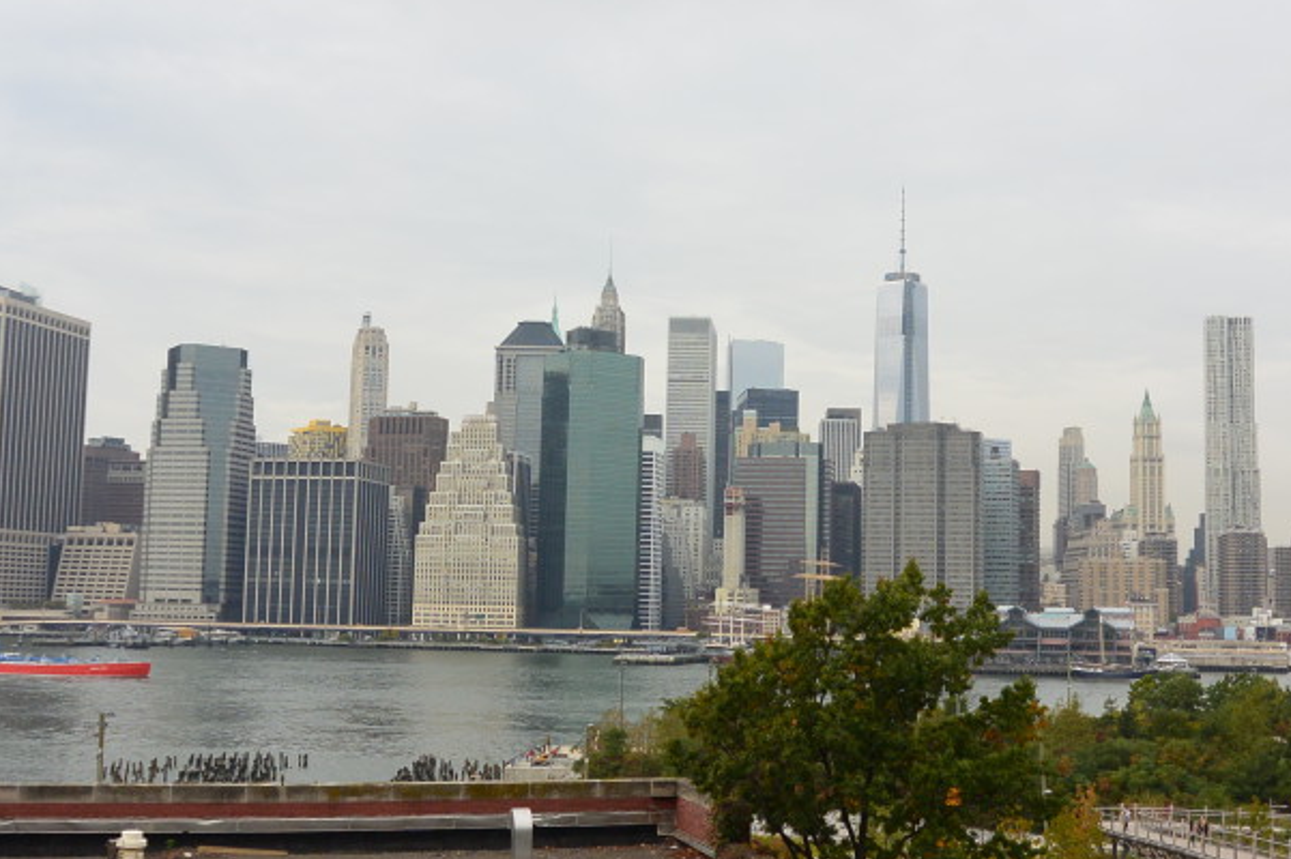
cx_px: 717
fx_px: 1649
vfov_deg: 29.2
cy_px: 427
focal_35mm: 46
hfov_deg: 42.7
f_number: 5
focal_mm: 10
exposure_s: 1/800
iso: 160
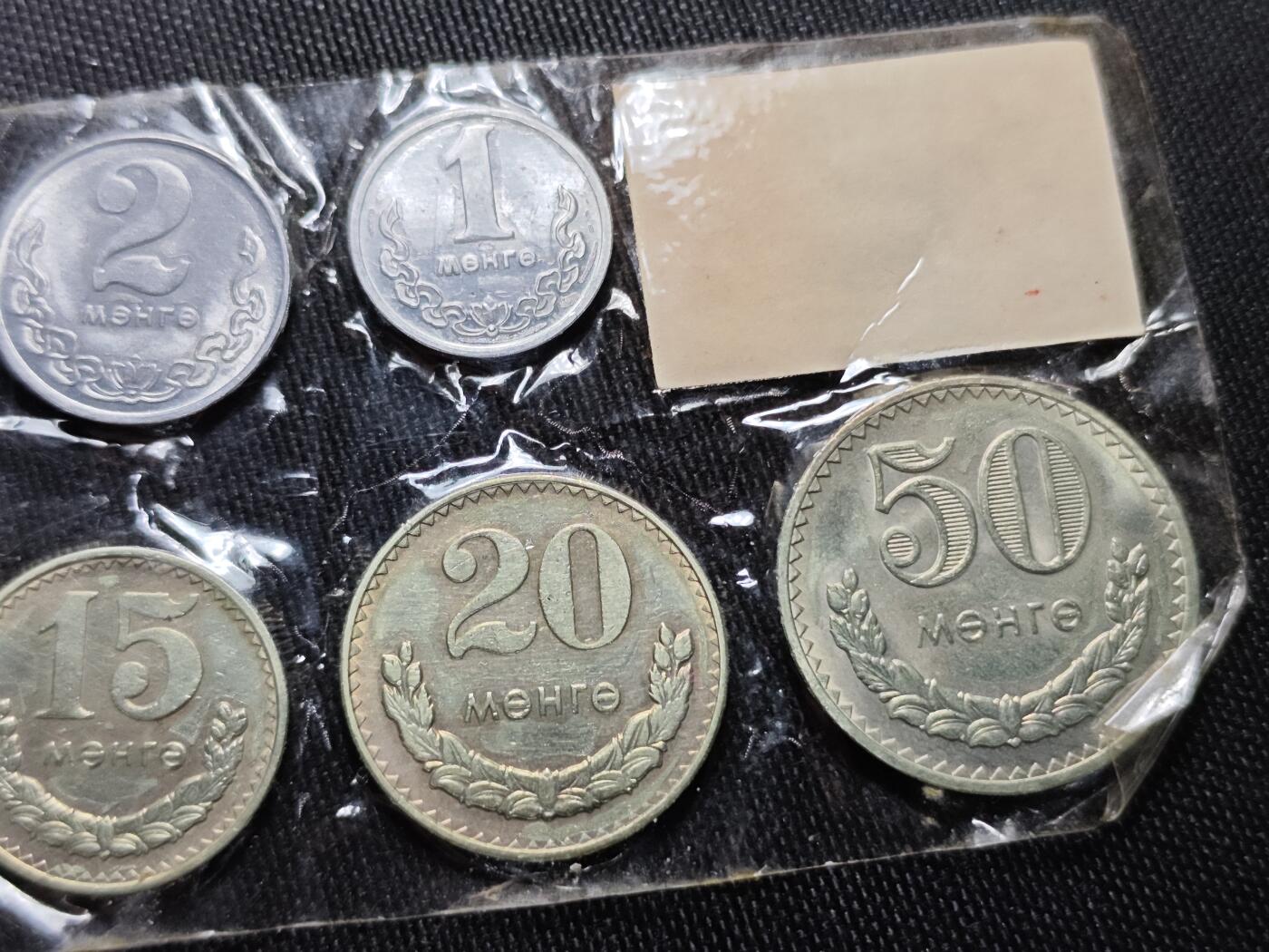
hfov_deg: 38.9
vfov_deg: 29.7
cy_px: 476
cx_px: 634
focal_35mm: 49
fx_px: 1796
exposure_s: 1/492
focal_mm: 5.84
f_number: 1.6
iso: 500
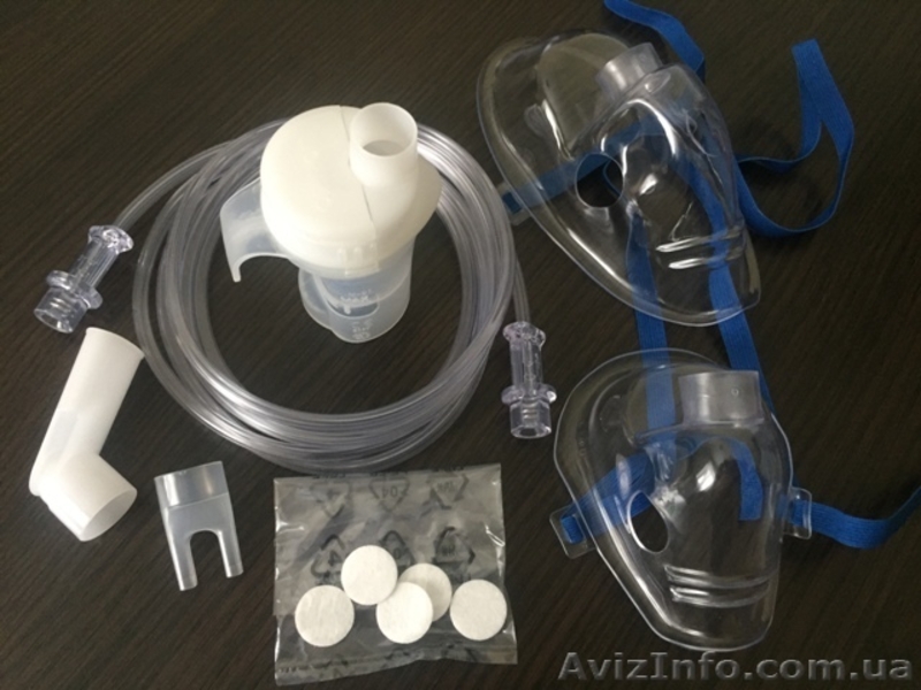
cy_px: 345
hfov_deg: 61.7
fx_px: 772
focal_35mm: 29
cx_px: 460
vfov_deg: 48.2
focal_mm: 4.15
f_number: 2.2
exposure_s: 1/33
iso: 200
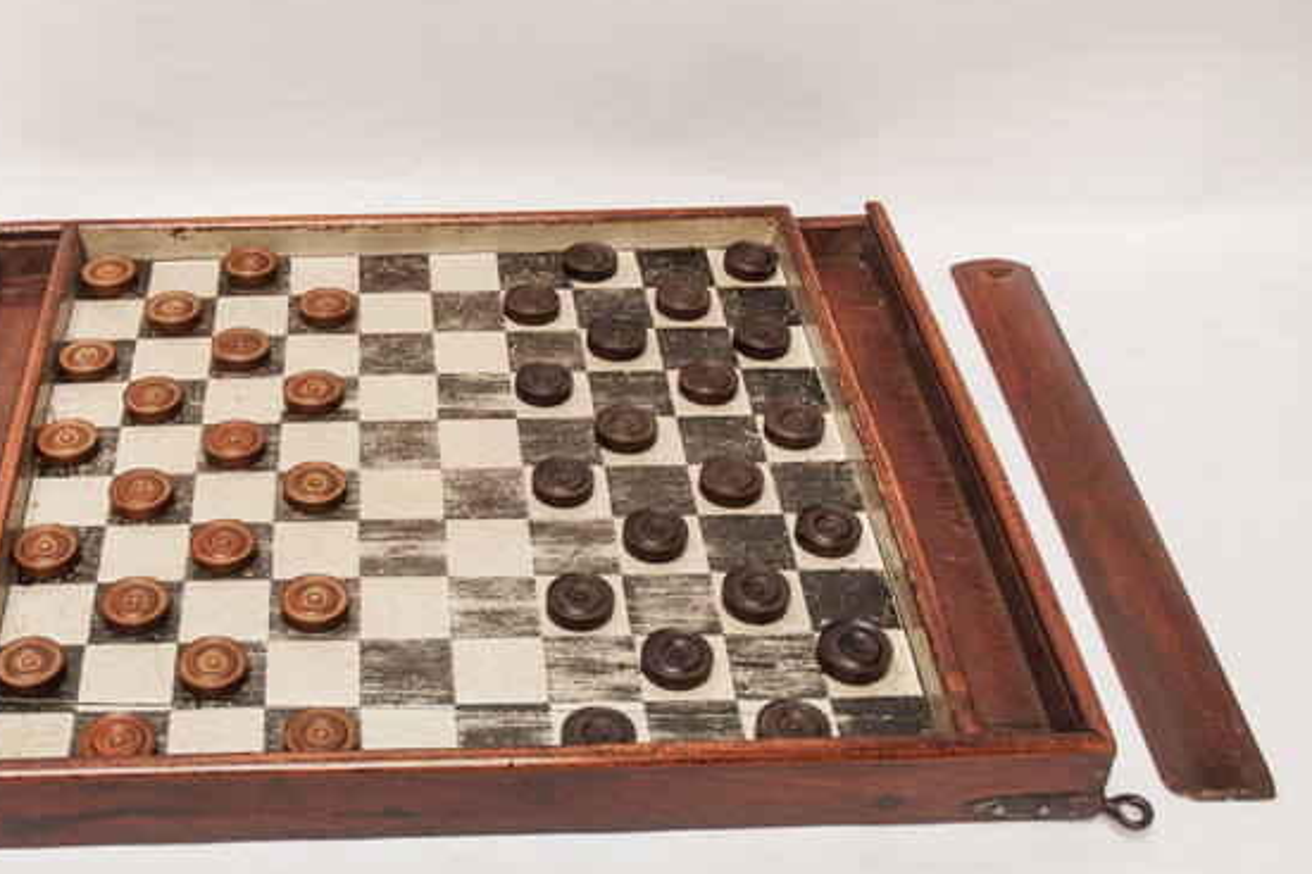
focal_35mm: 48
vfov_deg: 28.0
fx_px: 1749
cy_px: 510
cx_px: 421
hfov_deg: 40.5
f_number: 3.5
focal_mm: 22
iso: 100
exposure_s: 1/15
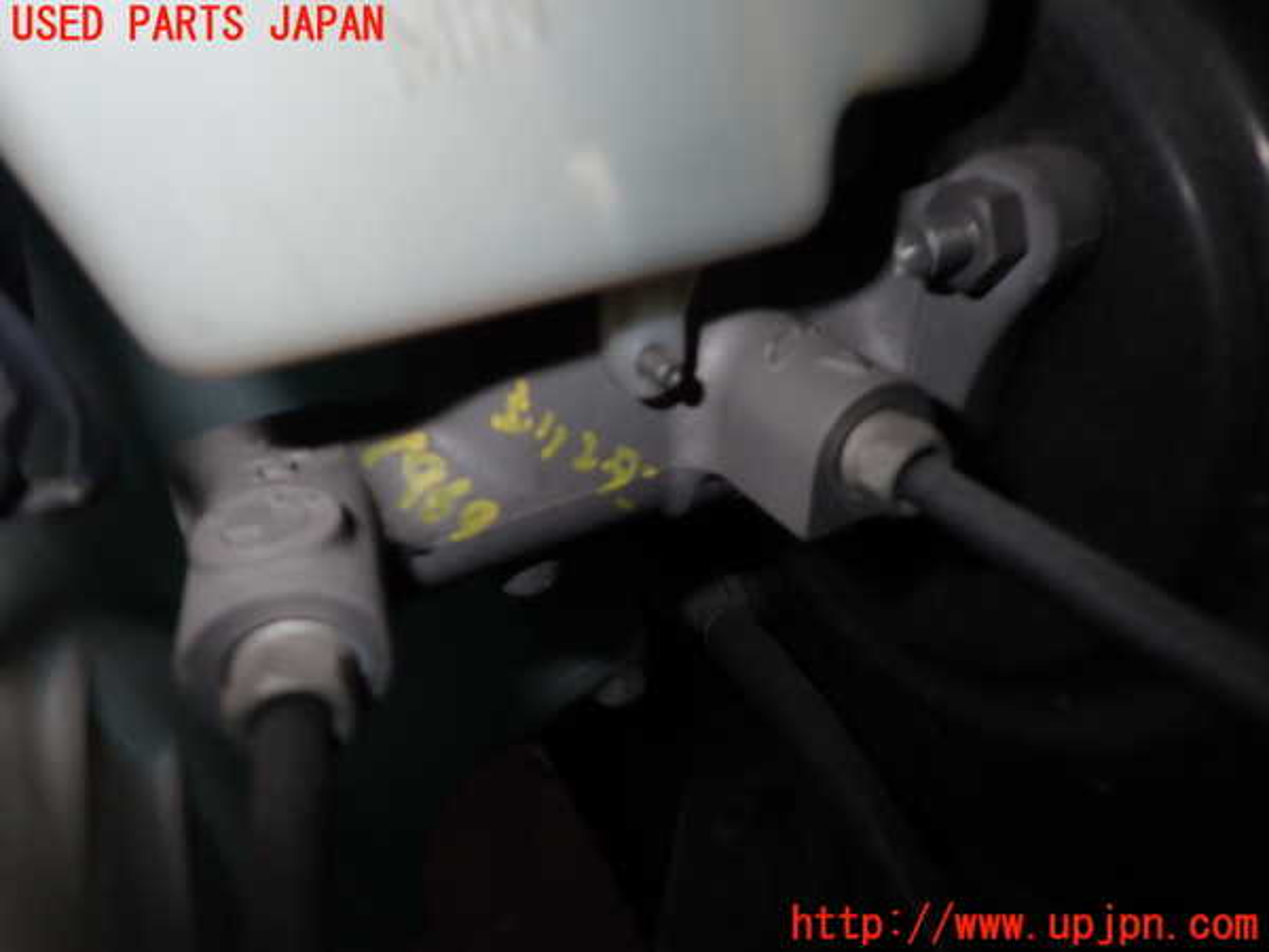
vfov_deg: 54.9
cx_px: 634
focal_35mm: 25
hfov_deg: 69.4
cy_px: 476
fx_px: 916
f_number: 5.6
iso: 200
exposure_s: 1/30
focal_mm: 4.5
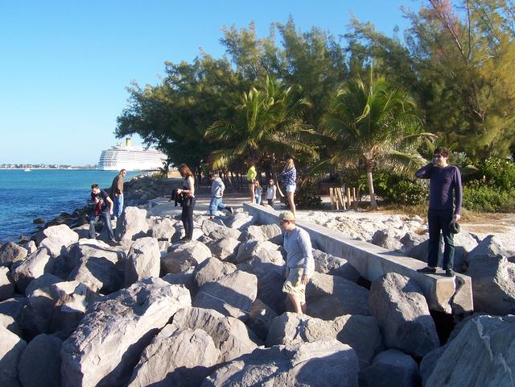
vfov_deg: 39.7
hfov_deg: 51.4
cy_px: 194
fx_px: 536
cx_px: 258
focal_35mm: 36
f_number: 4.8
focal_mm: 6
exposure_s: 1/250
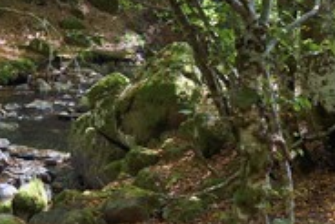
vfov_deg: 16.7
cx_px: -22
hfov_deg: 23.4
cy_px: 84
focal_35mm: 82
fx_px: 764
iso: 800
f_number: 8
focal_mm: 36
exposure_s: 1/50
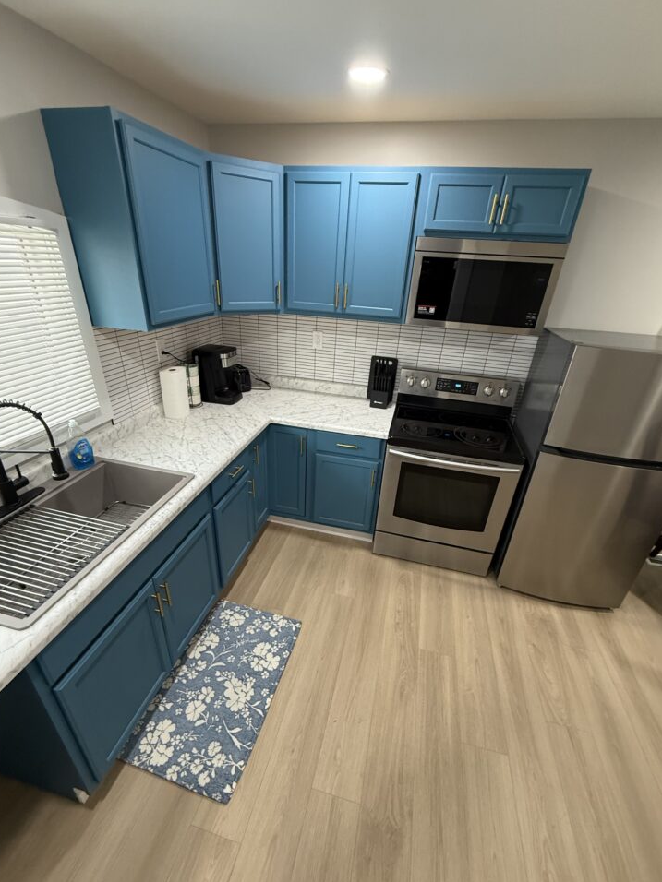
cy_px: 457
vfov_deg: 98.1
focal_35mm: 15
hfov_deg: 81.7
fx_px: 382
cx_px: 326
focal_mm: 2.22
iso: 250
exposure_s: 1/60
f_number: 2.2
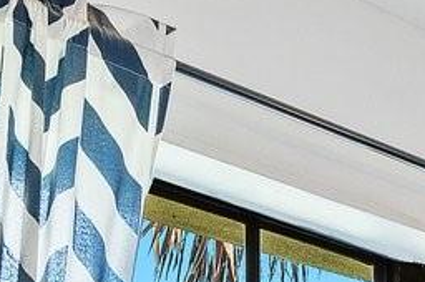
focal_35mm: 112
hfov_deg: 15.9
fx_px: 1321
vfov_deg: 10.1
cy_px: 746
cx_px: 735
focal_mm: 14
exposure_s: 1/5
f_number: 8
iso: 200
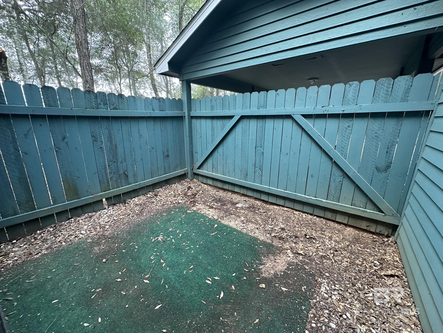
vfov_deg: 85.7
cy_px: 166
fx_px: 179
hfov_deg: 102.1
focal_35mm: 14
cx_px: 222
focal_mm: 2.22
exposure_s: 1/60
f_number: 2.2
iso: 250
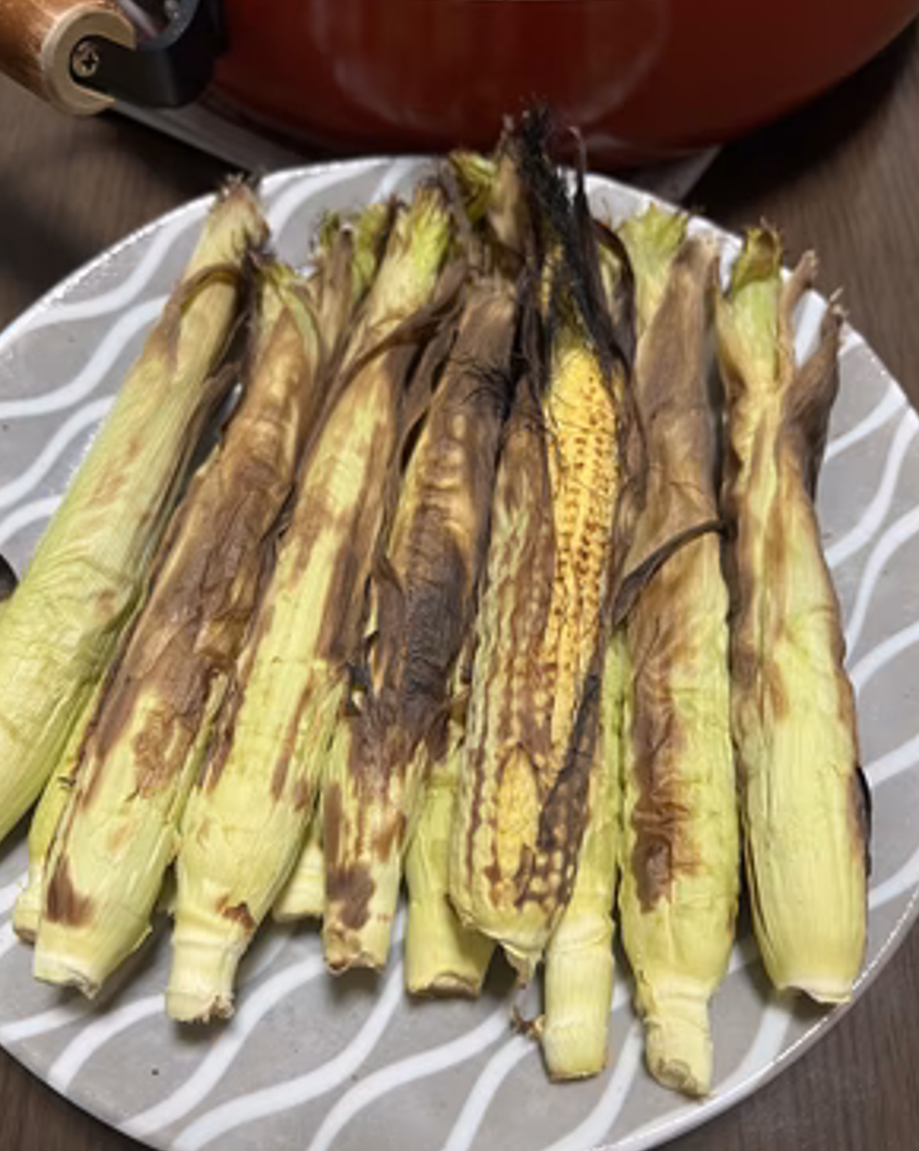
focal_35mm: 28
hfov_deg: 51.5
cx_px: 466
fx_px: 953
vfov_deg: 62.2
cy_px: 583
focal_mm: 5.7
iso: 125
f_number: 1.5
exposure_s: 1/60
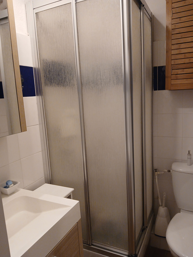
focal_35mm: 26
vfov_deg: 67.3
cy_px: 128
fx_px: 193
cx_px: 96
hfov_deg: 53.1
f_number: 1.8
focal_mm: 3.98
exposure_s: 1/40
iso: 200
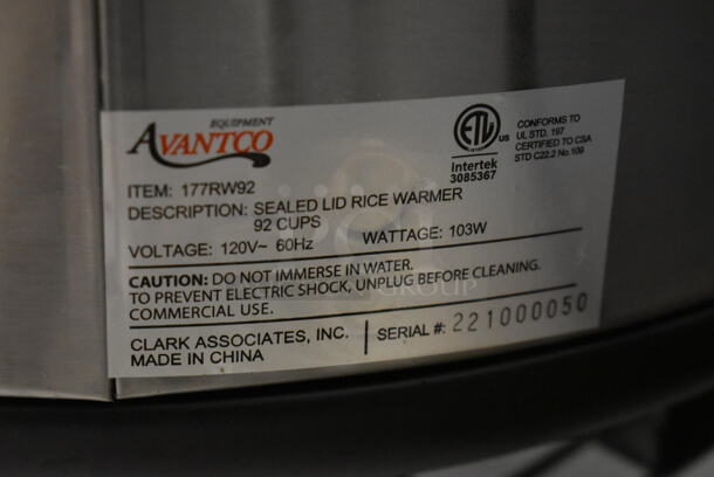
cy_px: 238
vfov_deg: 16.6
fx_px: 1638
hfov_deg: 24.6
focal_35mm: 82
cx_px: 357
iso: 5600
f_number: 5.6
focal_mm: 55
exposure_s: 1/100
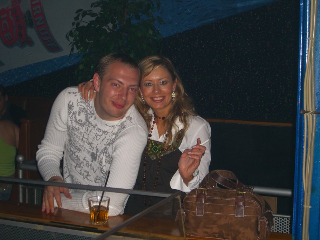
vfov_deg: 21.6
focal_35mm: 68
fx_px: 629
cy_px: 120
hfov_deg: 28.6
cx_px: 160
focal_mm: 14.2
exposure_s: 1/60
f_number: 4
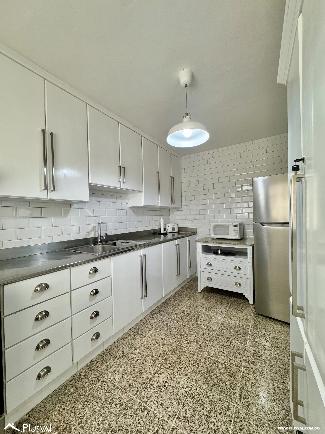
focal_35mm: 14
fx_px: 175
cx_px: 162
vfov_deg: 102.1
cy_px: 217
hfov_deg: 85.7
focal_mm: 2.22
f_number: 2.2
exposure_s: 1/60
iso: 200
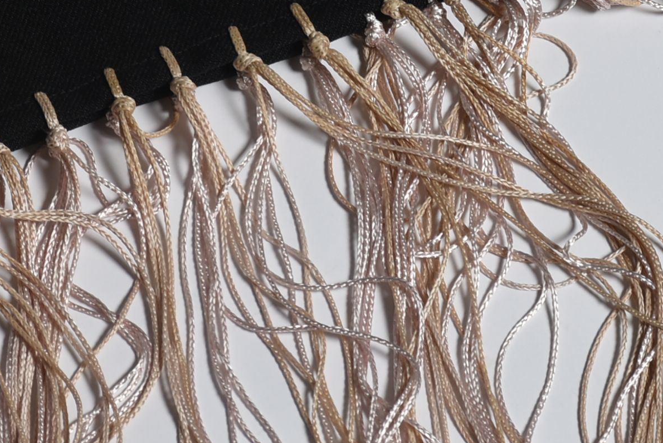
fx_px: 6604
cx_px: 505
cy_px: 122
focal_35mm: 358
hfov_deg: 5.7
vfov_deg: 3.8
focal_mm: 95
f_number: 10
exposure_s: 1/125
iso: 200
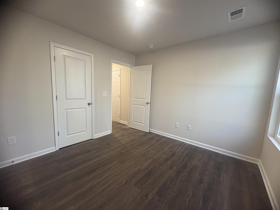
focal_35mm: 14
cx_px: 140
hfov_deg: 102.1
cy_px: 105
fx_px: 113
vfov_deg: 85.7
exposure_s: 1/60
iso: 160
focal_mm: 2.22
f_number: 2.2
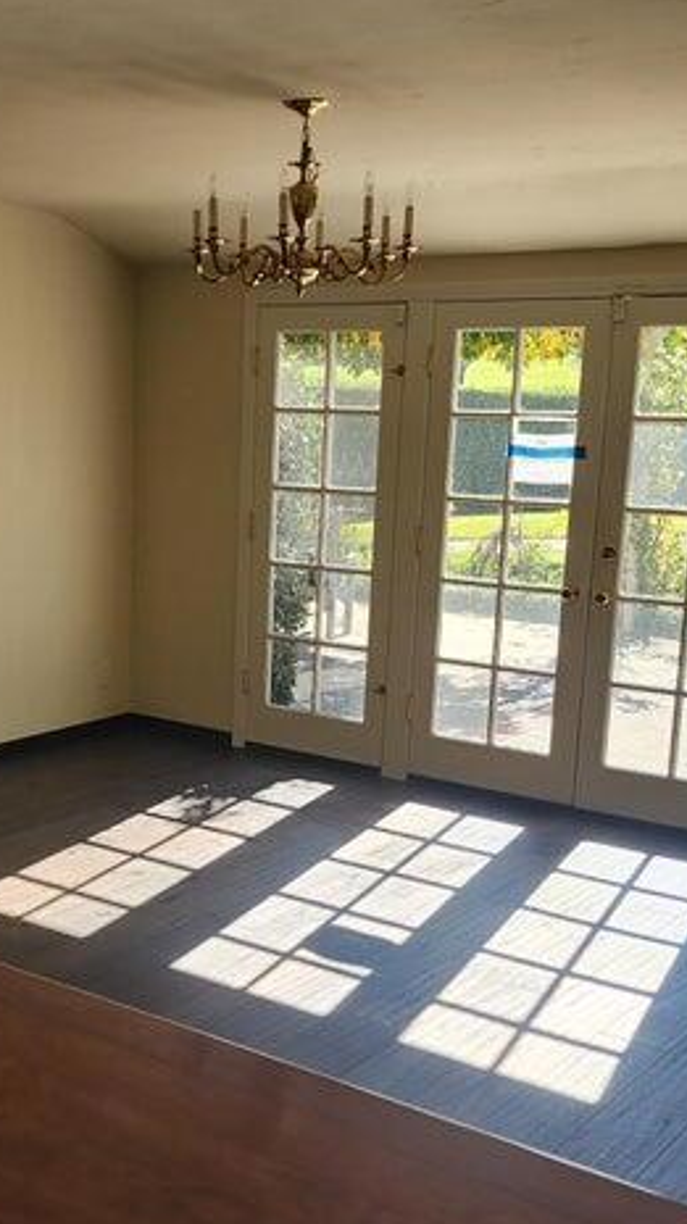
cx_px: 199
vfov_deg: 44.3
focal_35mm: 46
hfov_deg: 25.7
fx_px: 1492
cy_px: 740
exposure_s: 1/180
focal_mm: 6.4
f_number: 1.8
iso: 50
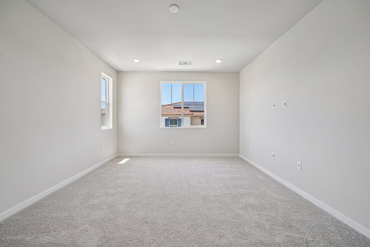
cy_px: 124
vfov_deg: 85.4
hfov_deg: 108.3
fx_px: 134
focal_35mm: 13
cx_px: 185
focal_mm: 13
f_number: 8
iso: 160
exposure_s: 1/30
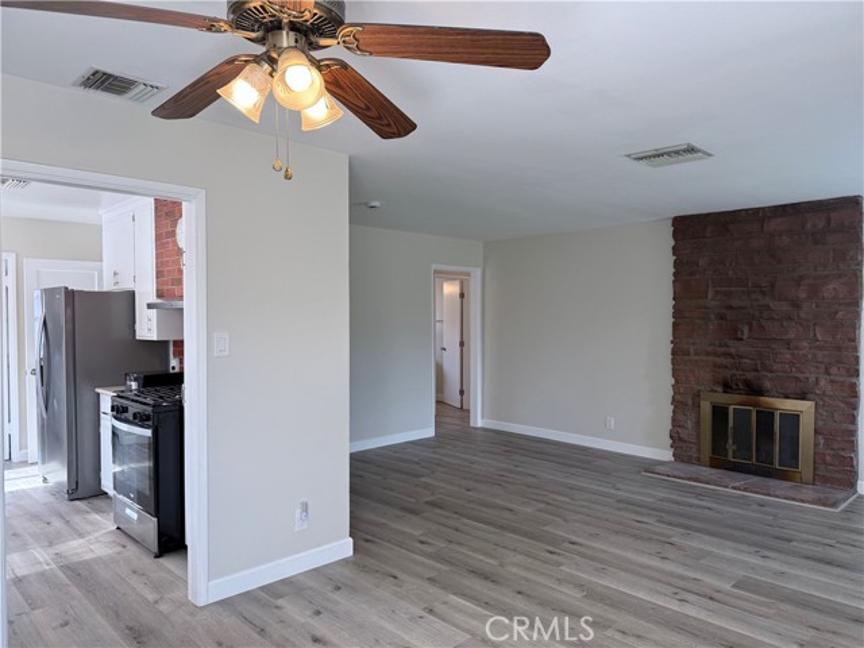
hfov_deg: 71.6
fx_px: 599
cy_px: 324
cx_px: 432
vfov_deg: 56.8
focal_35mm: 24
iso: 64
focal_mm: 6.76
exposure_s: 1/121
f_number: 1.78
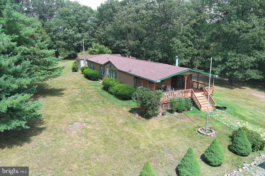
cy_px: 88
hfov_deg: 63.7
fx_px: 213
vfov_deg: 45.0
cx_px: 132
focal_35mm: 29
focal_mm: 10.57
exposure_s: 1/426
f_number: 2.8
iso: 100
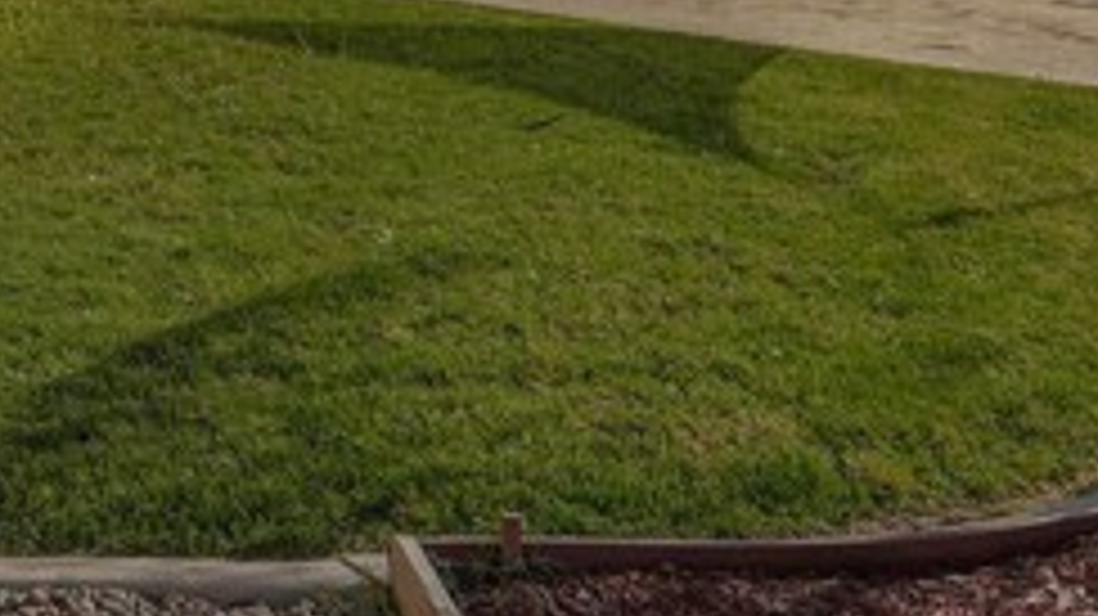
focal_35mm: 45
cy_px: -263
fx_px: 1320
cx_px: -270
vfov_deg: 22.4
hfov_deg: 34.5
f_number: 9
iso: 100
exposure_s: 1/125
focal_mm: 16.5
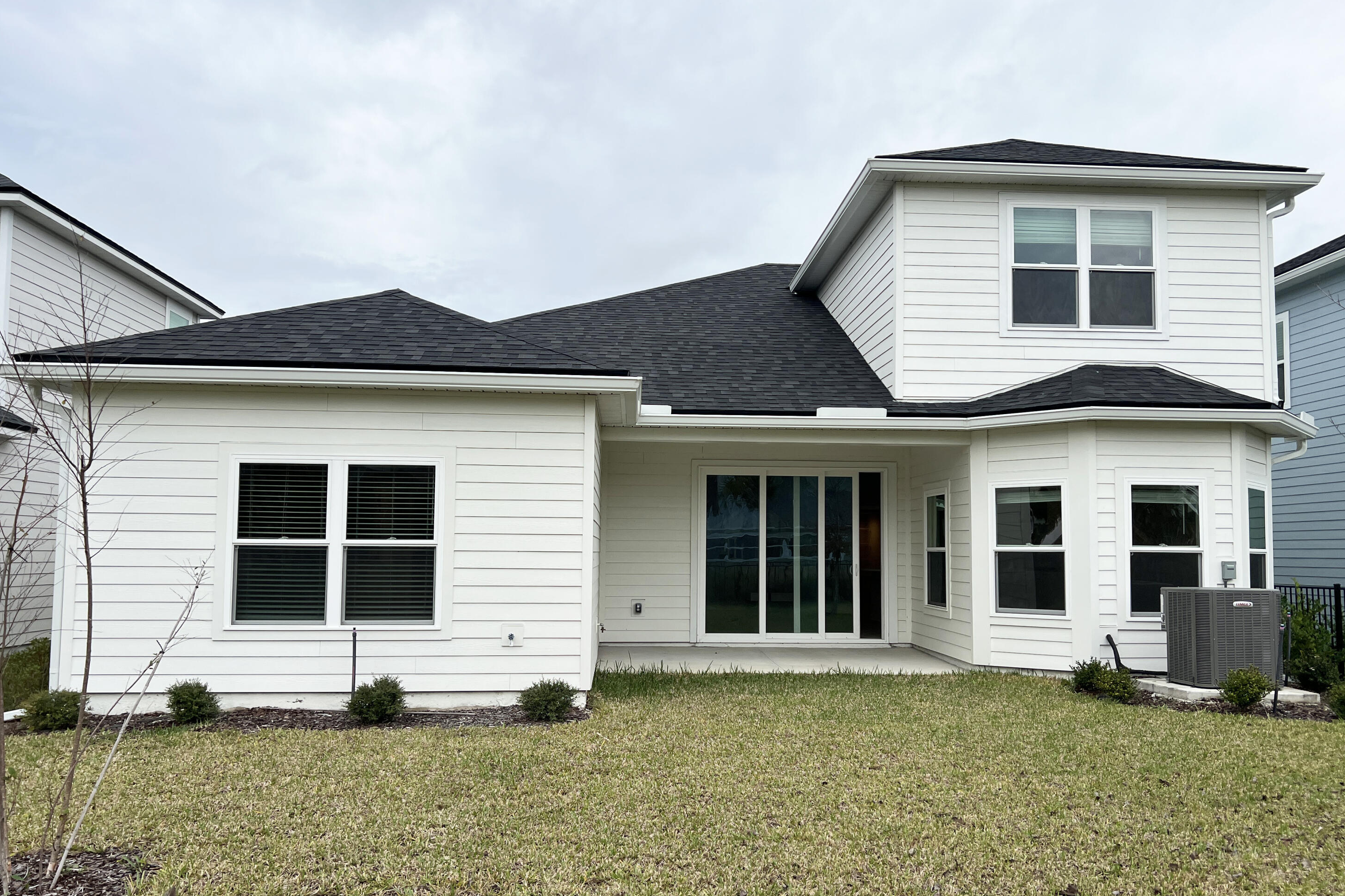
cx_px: 695
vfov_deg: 46.4
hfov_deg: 65.5
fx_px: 1046
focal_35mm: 28
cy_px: 483
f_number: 1.5
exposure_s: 1/2045
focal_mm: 5.7
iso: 50
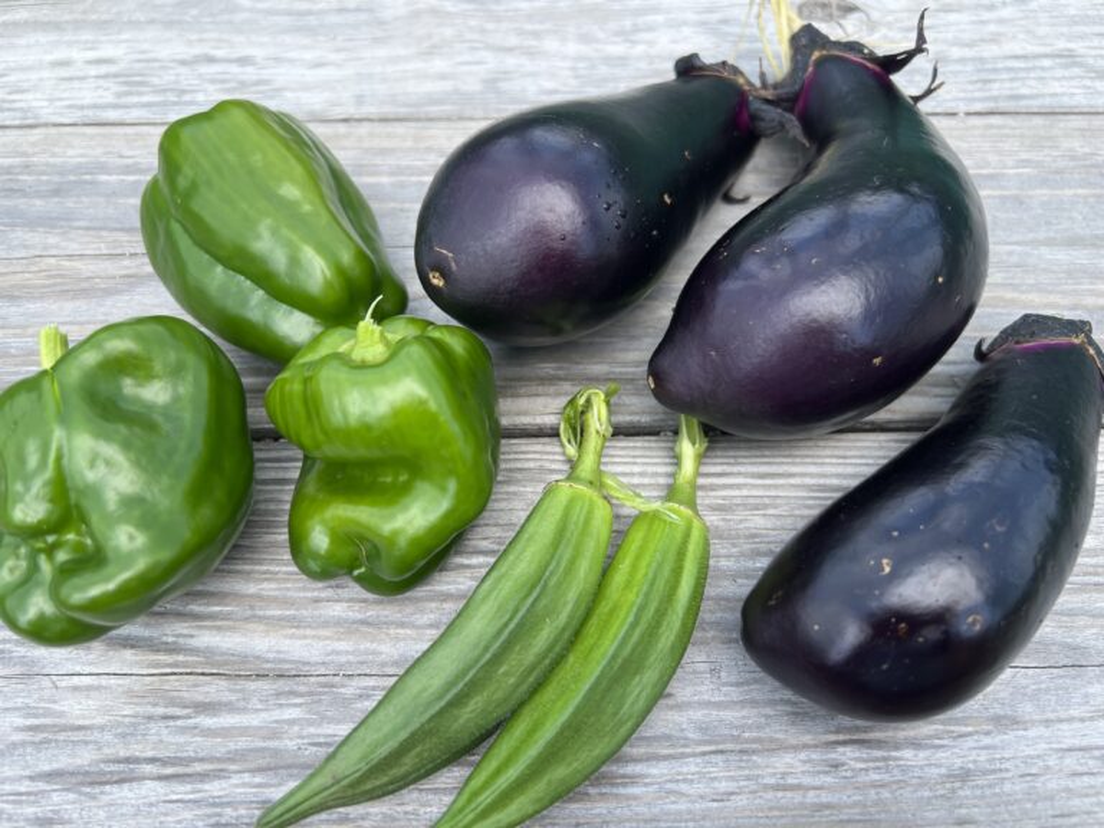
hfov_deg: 67.3
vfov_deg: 53.1
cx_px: 552
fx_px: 829
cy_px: 414
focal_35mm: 26
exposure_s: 1/873
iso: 50
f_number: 1.5
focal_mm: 5.7
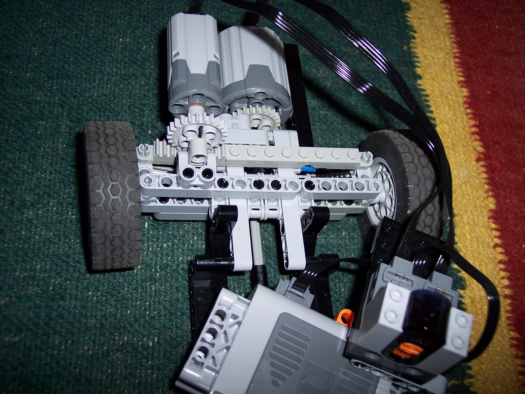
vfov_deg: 36.8
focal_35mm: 39
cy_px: 197
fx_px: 591
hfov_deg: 47.9
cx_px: 262
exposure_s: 1/60
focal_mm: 8
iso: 100
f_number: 2.8
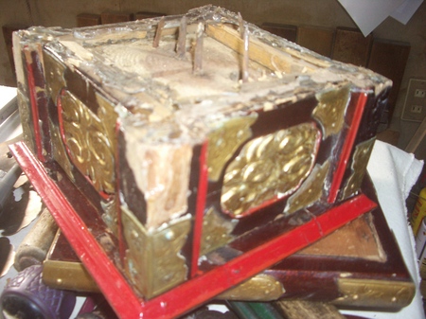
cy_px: 160
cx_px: 213
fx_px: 430
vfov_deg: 40.7
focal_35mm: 35
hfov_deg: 52.7
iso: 200
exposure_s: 1/60
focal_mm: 5.8
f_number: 2.6
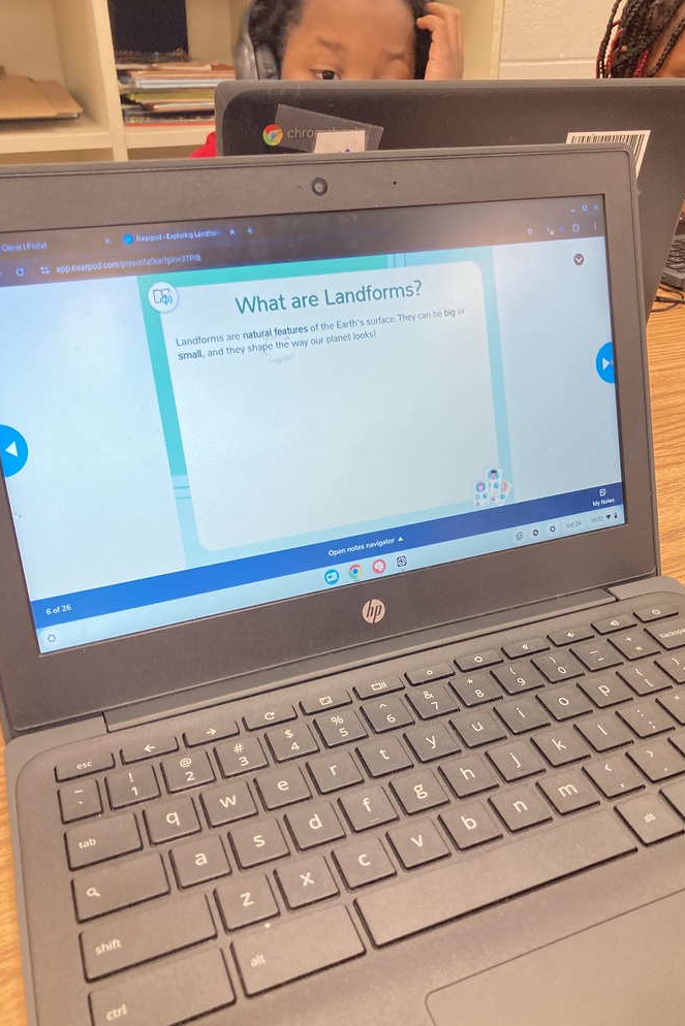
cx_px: 374
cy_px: 514
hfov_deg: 43.6
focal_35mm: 30
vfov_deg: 61.9
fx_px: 856
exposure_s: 1/60
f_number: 1.8
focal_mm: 3.99
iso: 125
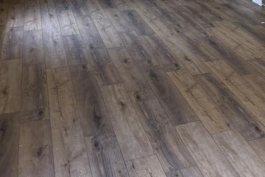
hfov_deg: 27.6
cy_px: -39
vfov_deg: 19.1
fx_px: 493
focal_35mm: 67
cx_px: 290
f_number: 1.78
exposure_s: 1/148
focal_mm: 6.76
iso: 200
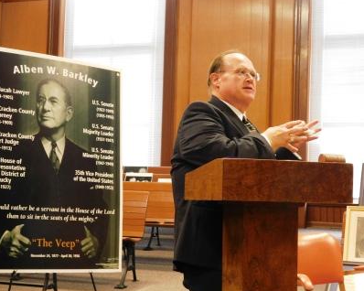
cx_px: 163
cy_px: 146
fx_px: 840
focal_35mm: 78
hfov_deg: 24.4
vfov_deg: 19.6
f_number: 4.3
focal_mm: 12.6
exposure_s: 1/13
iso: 400
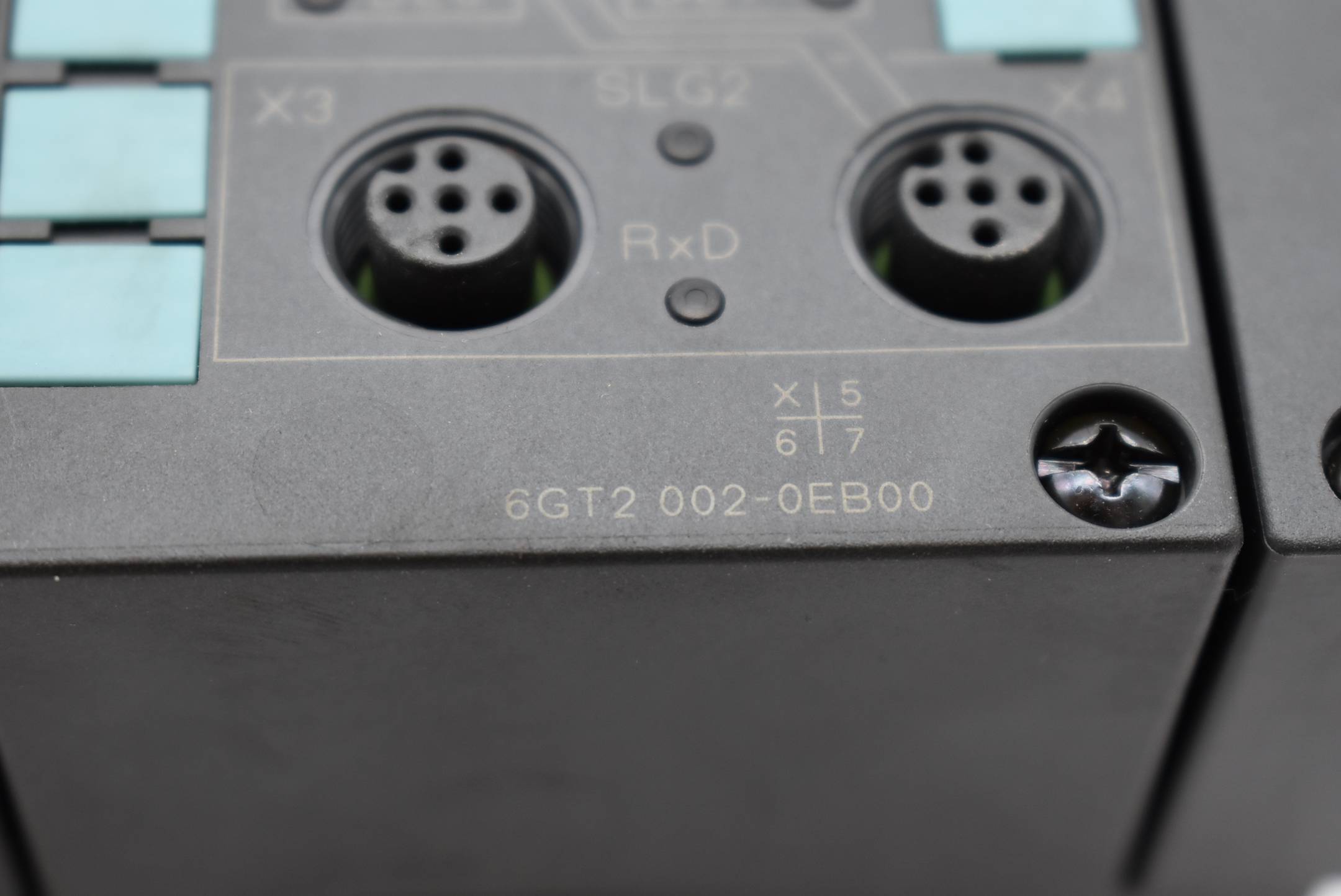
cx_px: 670
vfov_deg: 16.6
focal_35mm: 82
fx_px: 3076
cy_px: 448
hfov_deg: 24.6
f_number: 5.6
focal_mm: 55
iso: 400
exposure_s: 1/125
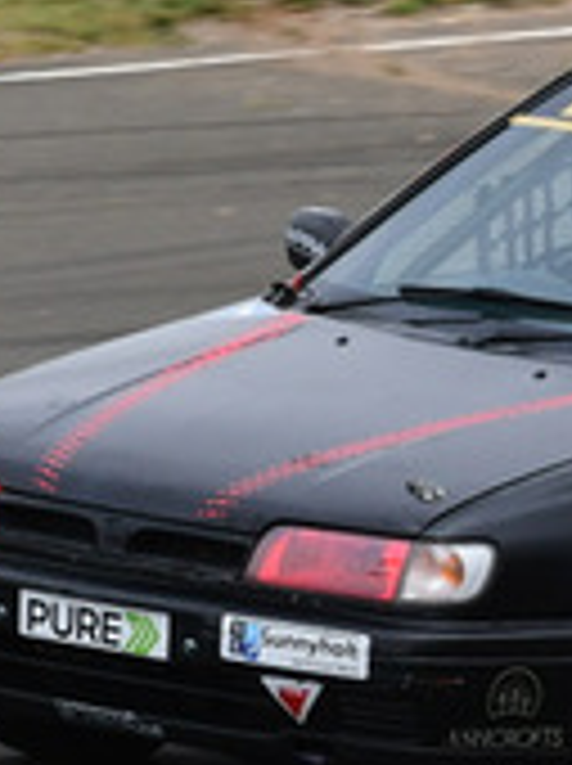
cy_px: 392
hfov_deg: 0.8
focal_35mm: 1974
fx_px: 43601
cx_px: 797
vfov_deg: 1.0
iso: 500
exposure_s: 1/640
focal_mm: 290
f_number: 11
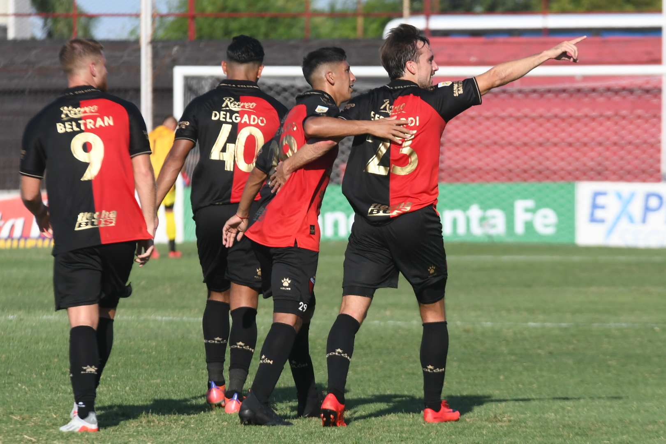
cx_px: 333
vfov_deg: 4.6
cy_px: 222
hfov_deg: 6.9
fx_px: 5550
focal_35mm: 300
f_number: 4.5
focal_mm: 200
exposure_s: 1/3200
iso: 500
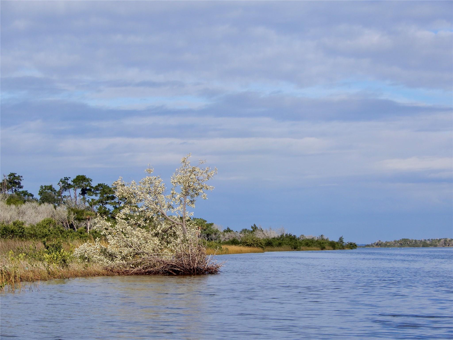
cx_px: 226
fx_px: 1374
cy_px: 170
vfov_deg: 14.1
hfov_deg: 18.7
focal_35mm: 105
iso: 80
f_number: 5
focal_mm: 18.7
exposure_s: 1/800
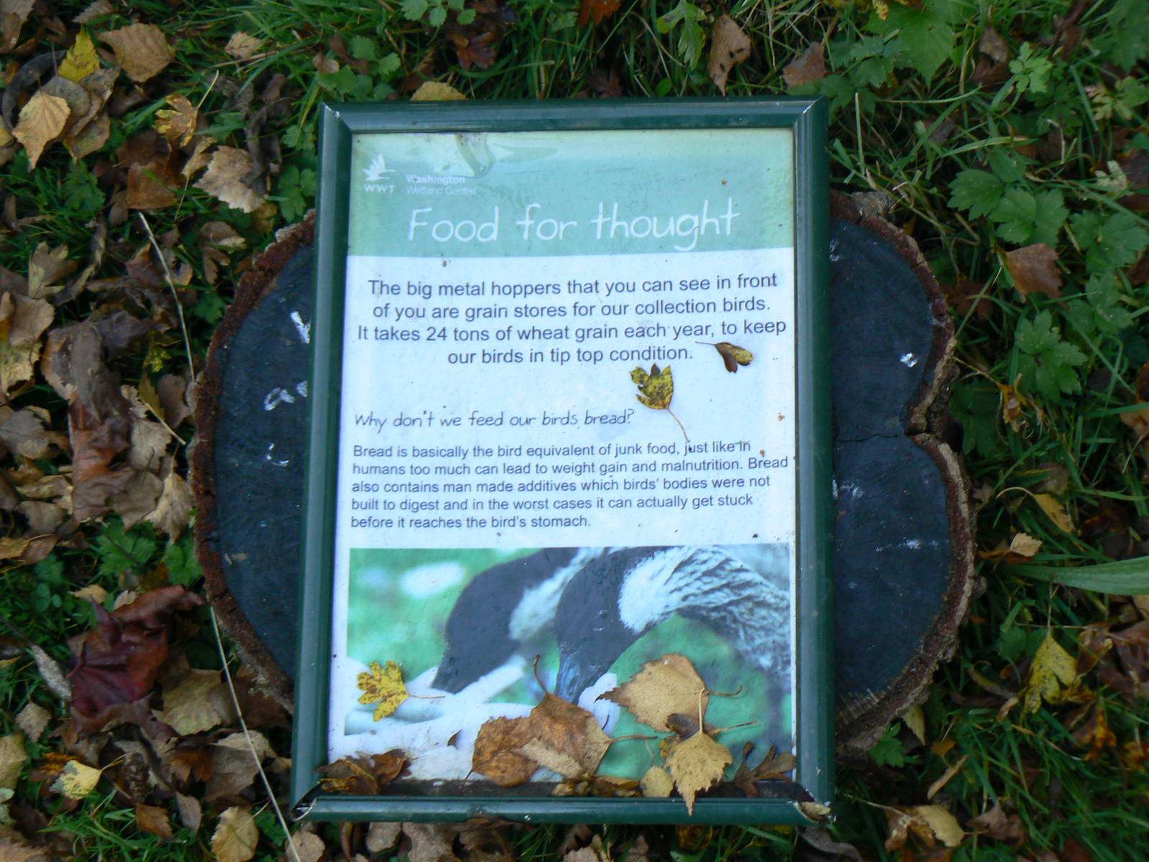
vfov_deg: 24.4
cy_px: 431
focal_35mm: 60
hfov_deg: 32.2
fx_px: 1992
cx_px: 574
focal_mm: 10.1
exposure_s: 1/40
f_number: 3.2
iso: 80
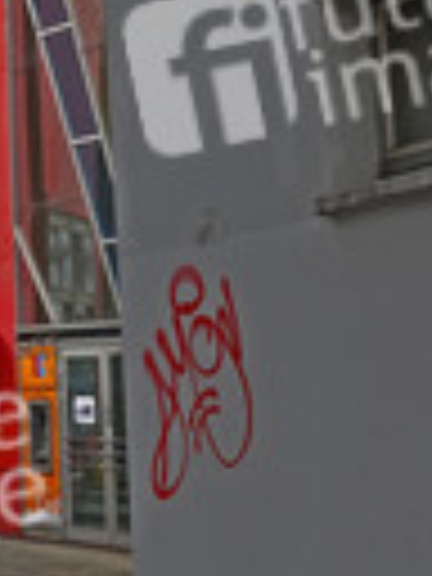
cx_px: -54
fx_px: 1398
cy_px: -176
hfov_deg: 17.0
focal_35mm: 84
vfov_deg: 21.1
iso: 125
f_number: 5
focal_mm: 11.11
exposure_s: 1/250
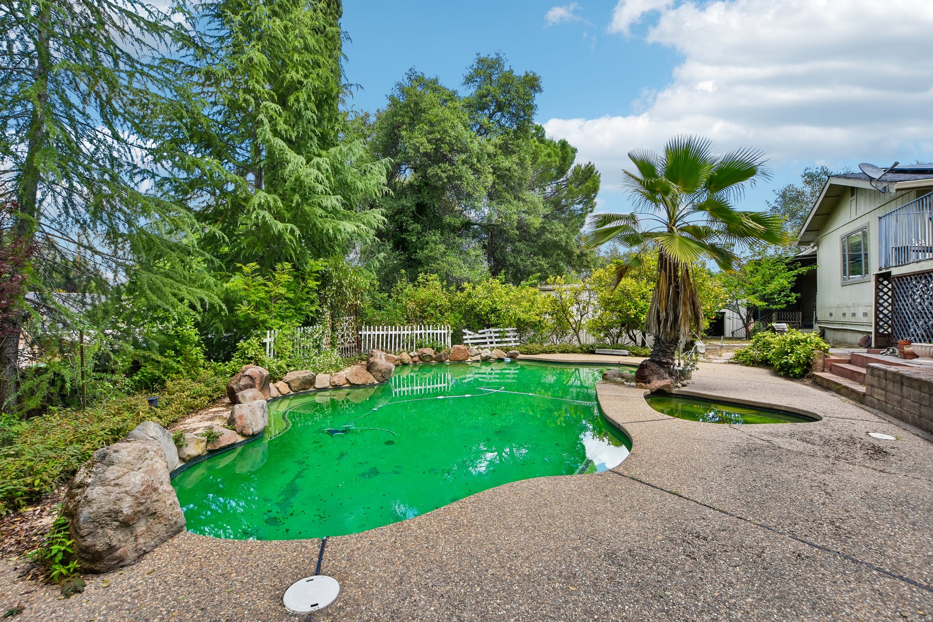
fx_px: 389
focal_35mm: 15
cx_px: 466
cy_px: 311
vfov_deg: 77.3
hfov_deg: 100.4
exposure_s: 1/50
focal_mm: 10
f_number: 8
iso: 100
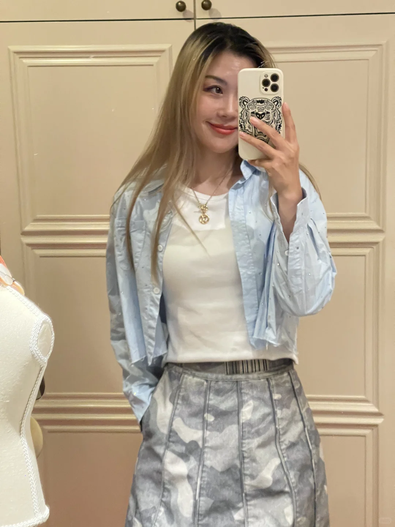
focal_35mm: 64
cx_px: 198
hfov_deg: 22.9
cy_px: 264
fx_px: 974
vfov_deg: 30.3
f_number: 2.2
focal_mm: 7.5
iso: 640
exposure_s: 1/50
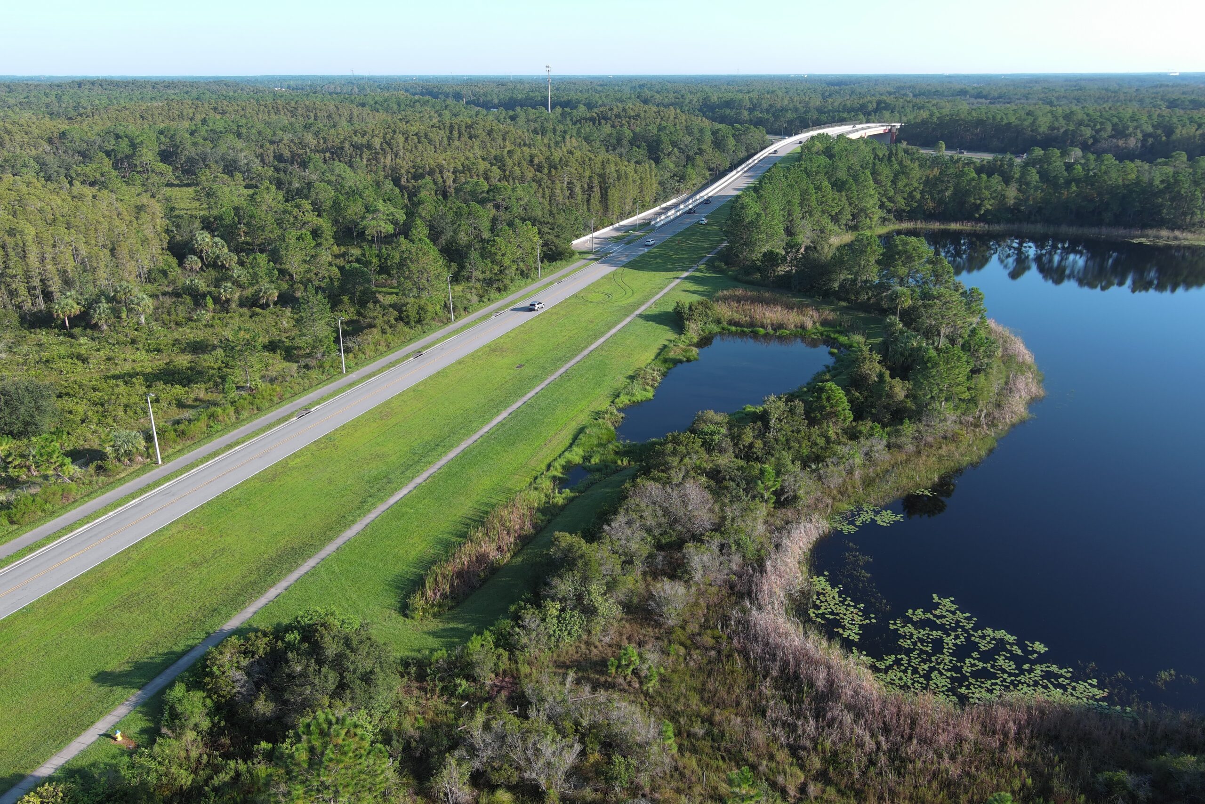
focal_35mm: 29
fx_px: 971
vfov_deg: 45.0
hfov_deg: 63.7
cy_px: 402
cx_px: 602
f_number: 2.8
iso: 100
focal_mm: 10.57
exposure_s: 1/148
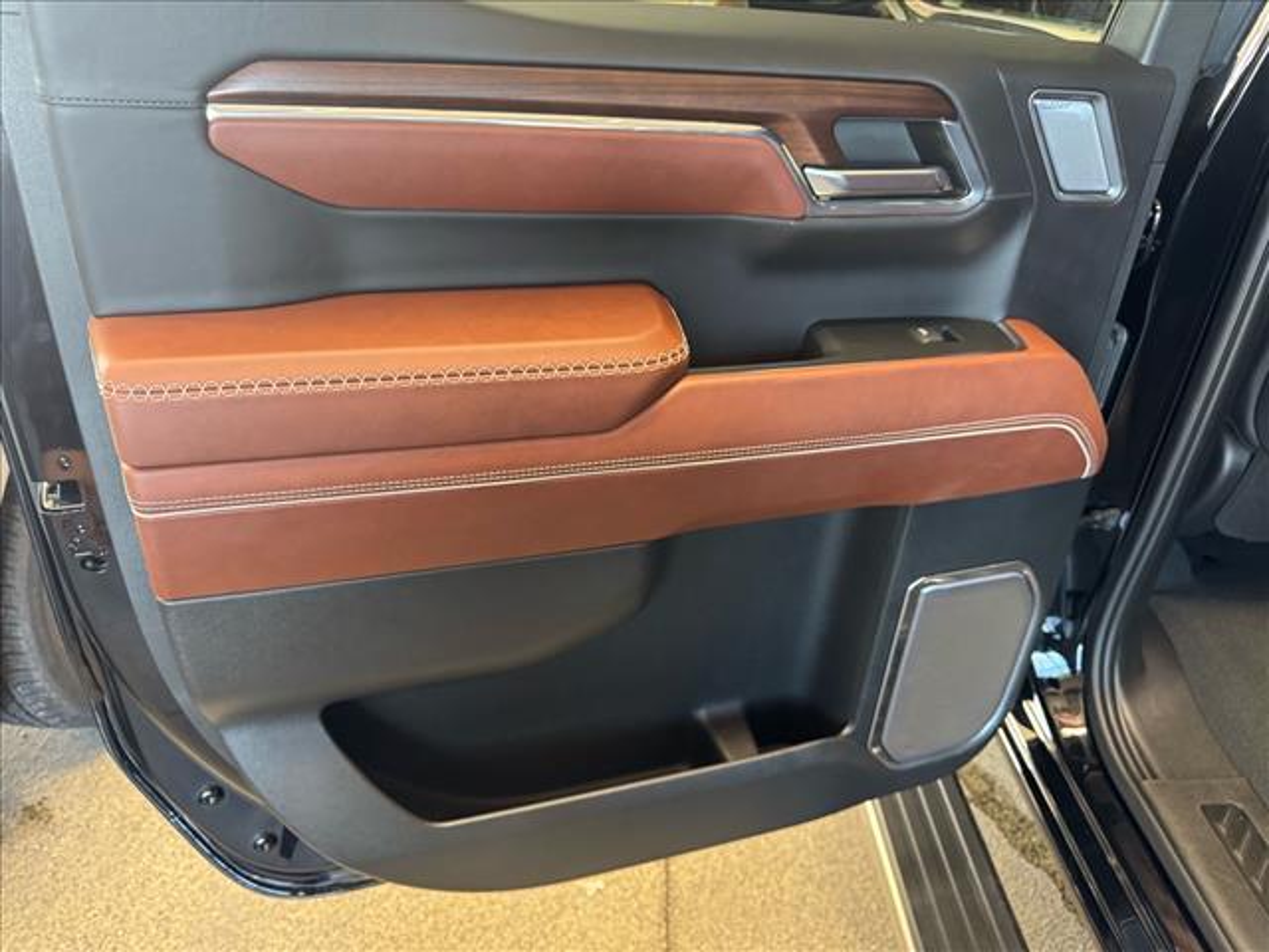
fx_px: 880
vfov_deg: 56.8
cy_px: 476
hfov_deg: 71.6
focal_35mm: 24
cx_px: 634
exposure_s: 1/60
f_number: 1.78
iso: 640
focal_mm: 6.76
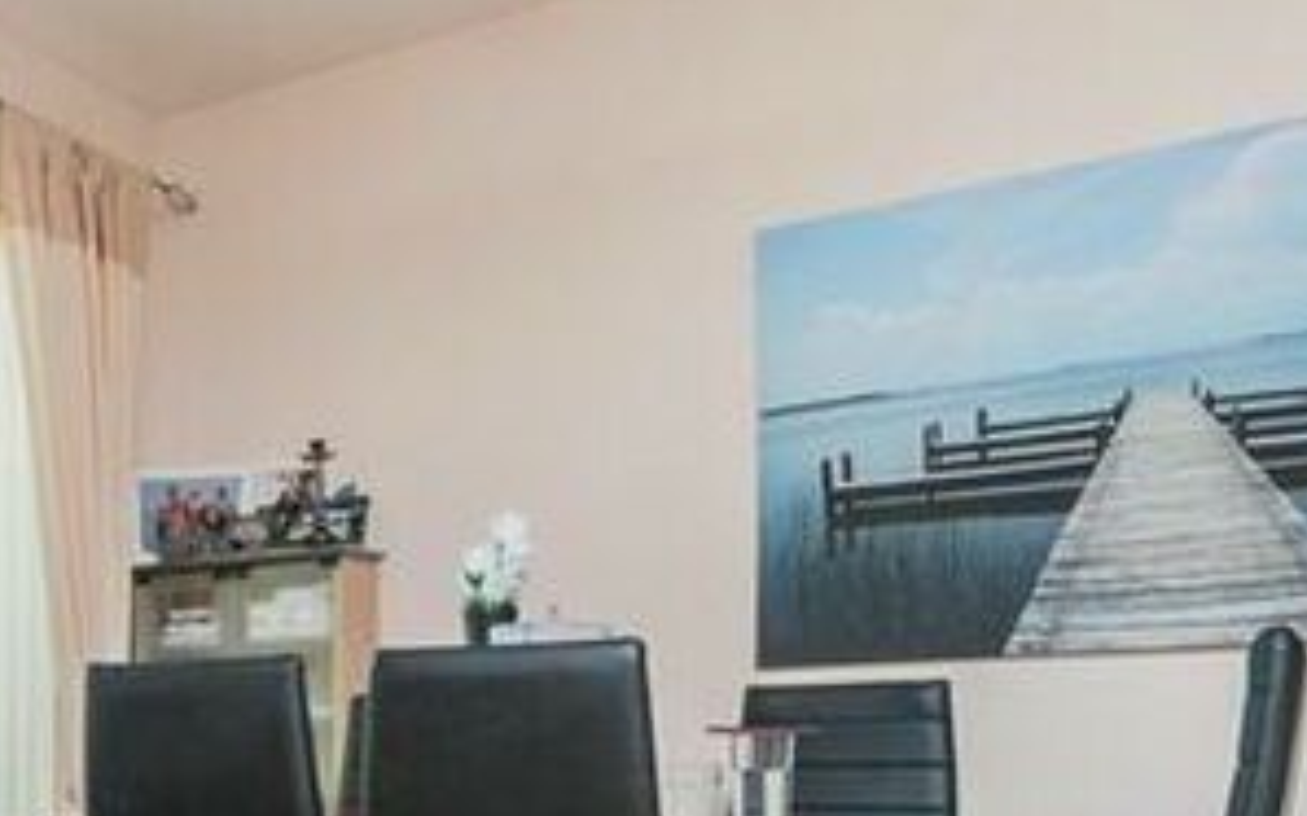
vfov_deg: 28.2
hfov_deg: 38.5
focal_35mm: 43
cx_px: -118
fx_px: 1531
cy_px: 792
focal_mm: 12
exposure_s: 1/15
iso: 200
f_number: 11
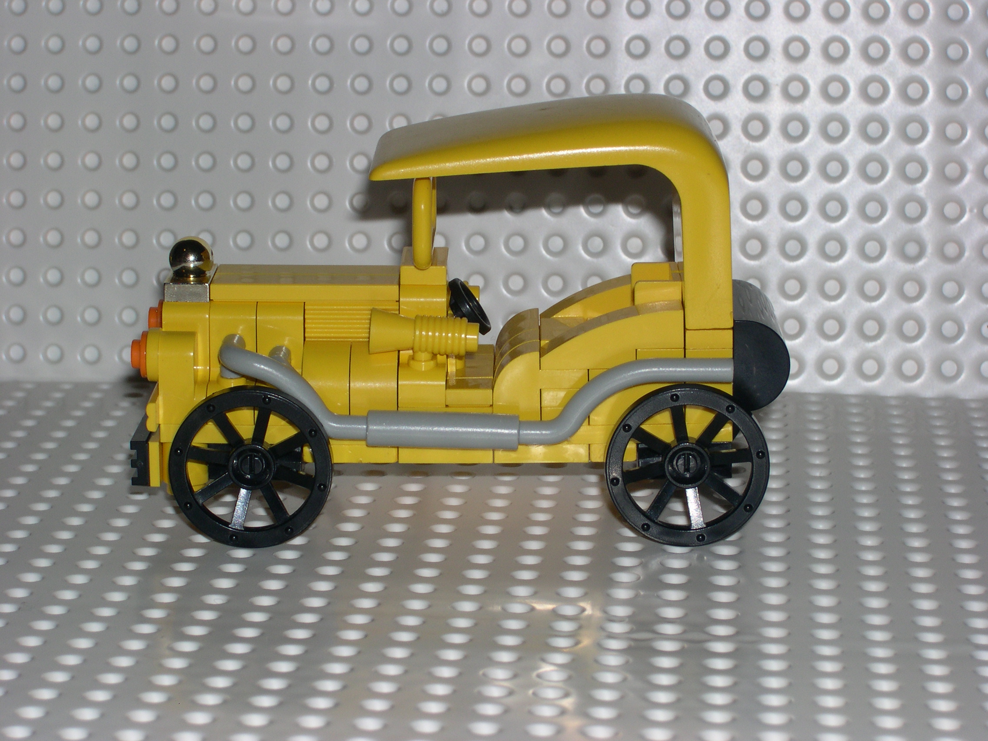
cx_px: 494
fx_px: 3254
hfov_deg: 17.3
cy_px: 370
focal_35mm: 114
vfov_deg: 13.0
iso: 100
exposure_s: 1/60
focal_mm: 24
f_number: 13.4
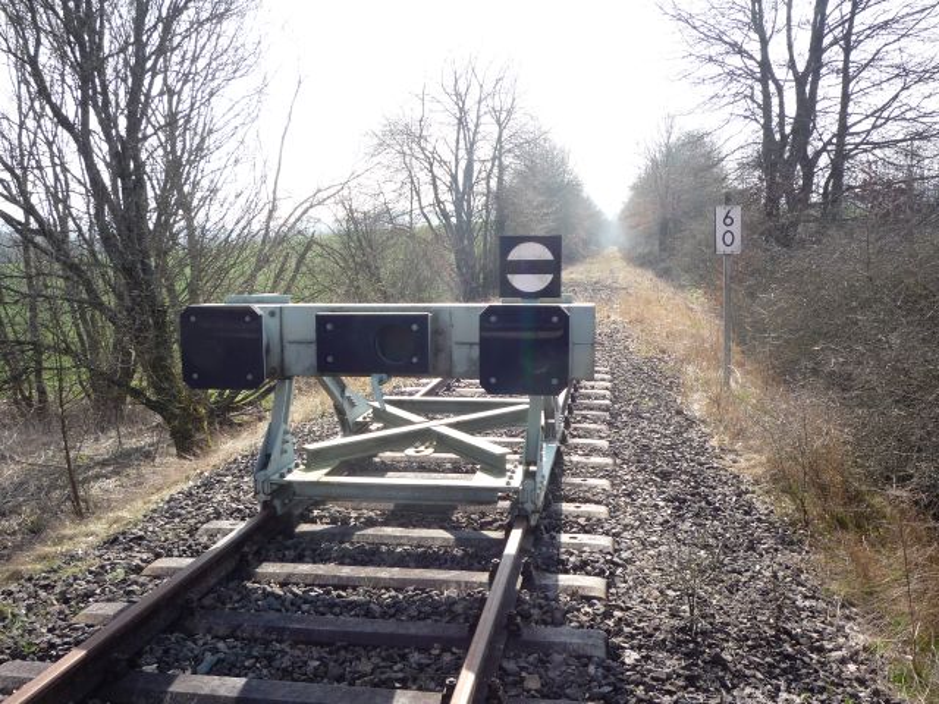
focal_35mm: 32
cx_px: 470
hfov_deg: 56.8
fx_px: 868
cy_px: 352
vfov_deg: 44.2
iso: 100
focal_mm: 5.2
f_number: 4
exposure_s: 1/250
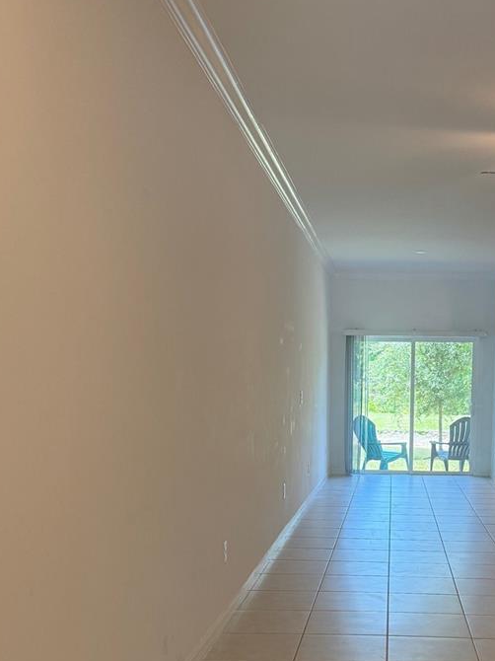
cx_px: 383
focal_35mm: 43
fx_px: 820
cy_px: 485
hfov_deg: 32.8
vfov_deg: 42.7
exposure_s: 1/180
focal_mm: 6.76
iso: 200
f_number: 1.78
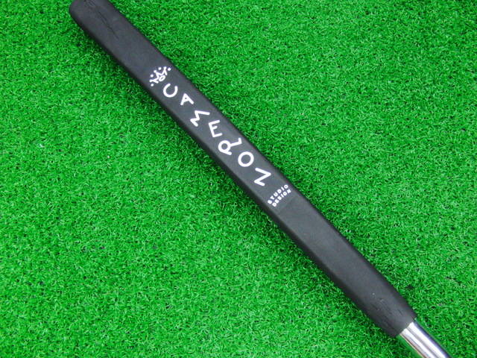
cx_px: 238
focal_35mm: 37
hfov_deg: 50.1
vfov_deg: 38.7
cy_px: 179
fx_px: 510
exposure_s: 1/25
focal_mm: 6.42
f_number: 3.6
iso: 400
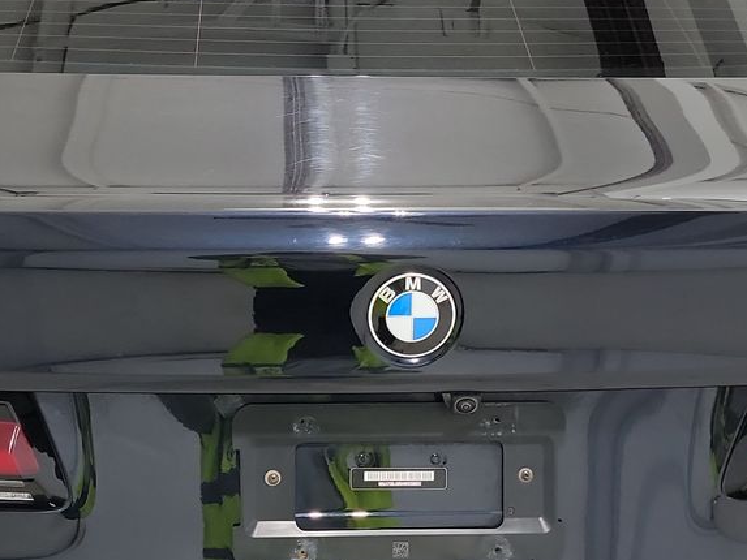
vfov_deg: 21.9
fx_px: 1446
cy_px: 329
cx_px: 349
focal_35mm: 67
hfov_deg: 29.0
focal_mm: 6.7
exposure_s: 1/59
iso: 279
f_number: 1.8
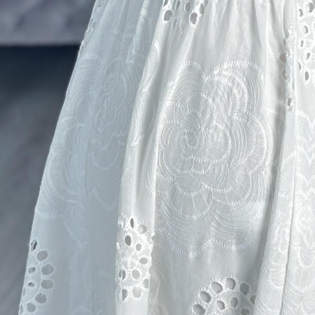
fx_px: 2059
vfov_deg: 8.5
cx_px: 161
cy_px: -162
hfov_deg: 8.7
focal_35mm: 200
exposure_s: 1/172
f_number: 1.78
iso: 100
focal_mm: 6.86
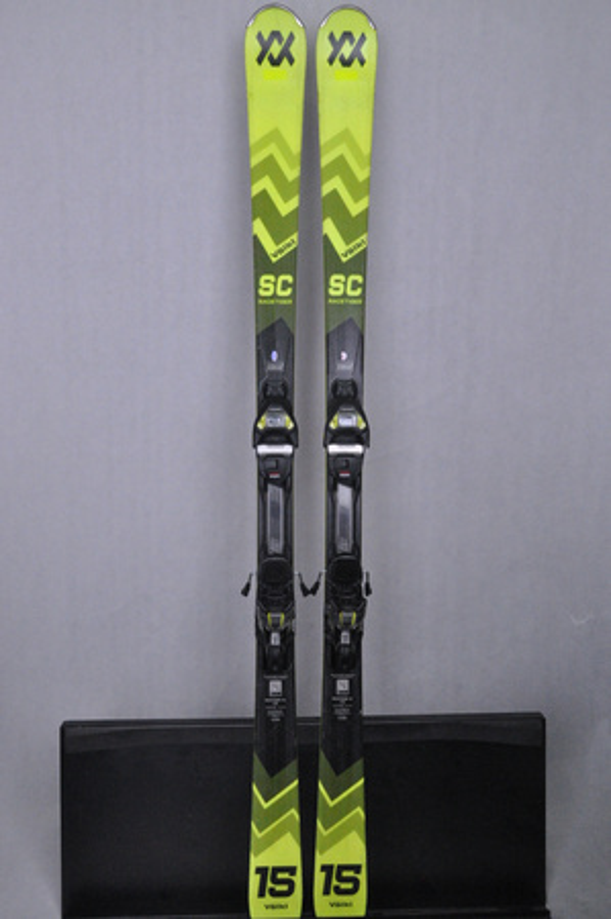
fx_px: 842
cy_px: 460
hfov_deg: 39.9
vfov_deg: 57.3
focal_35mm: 33
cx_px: 306
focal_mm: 22
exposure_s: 1/125
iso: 3200
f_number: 9.5
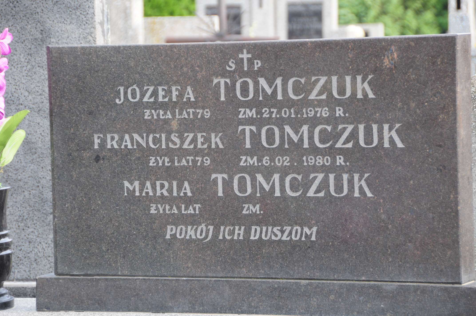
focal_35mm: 168
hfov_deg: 12.2
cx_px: 238
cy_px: 158
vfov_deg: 8.2
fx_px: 2219
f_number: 7.1
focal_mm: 112
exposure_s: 1/200
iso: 500
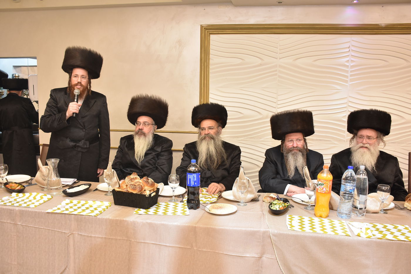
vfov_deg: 43.6
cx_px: 206
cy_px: 137
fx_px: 343
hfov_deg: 61.9
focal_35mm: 30
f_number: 5.6
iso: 1250
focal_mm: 20
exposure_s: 1/100
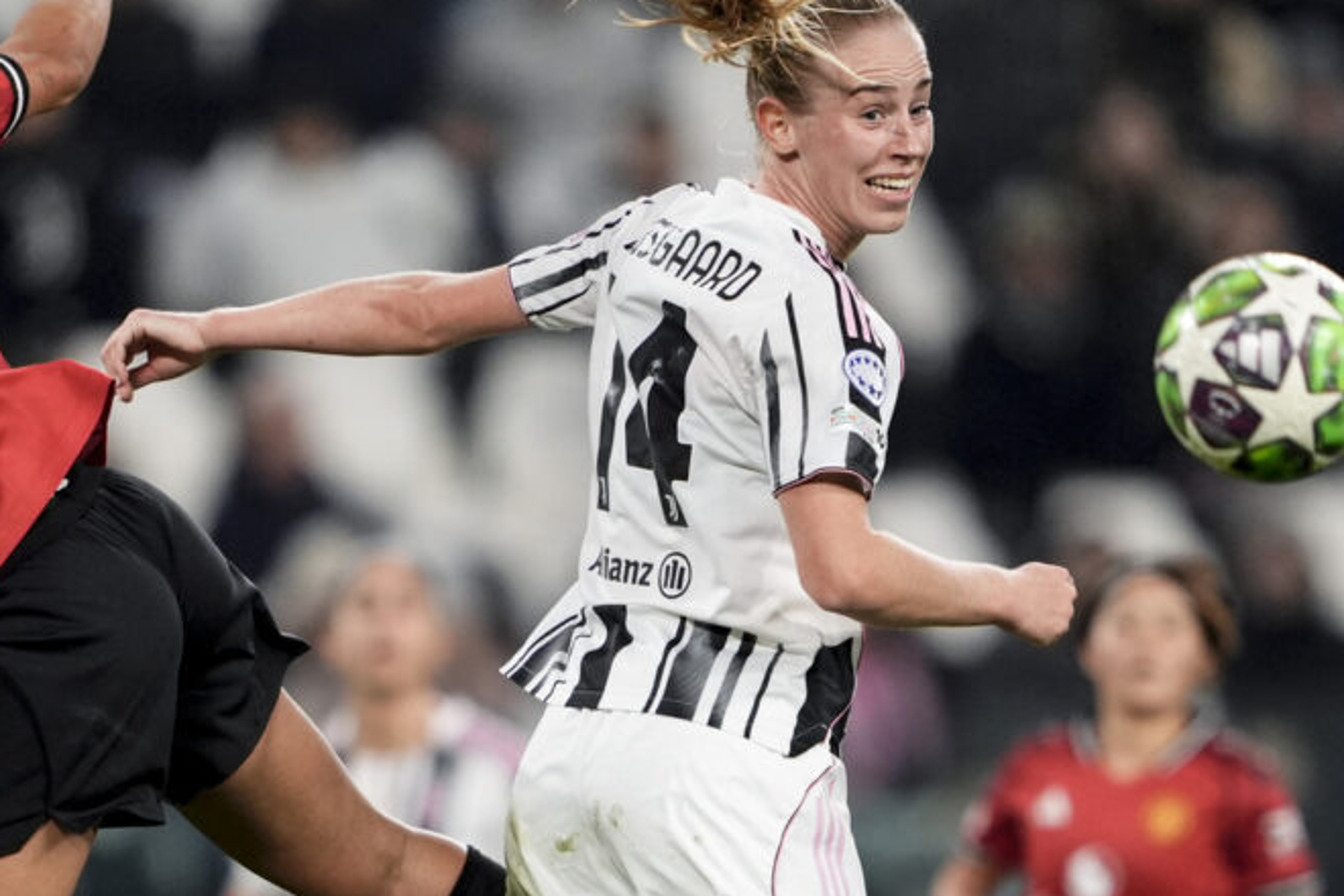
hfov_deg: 3.4
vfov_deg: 2.3
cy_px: 436
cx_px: 458
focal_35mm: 606
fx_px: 22622
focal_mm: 400
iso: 2000
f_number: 2.8
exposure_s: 1/1600
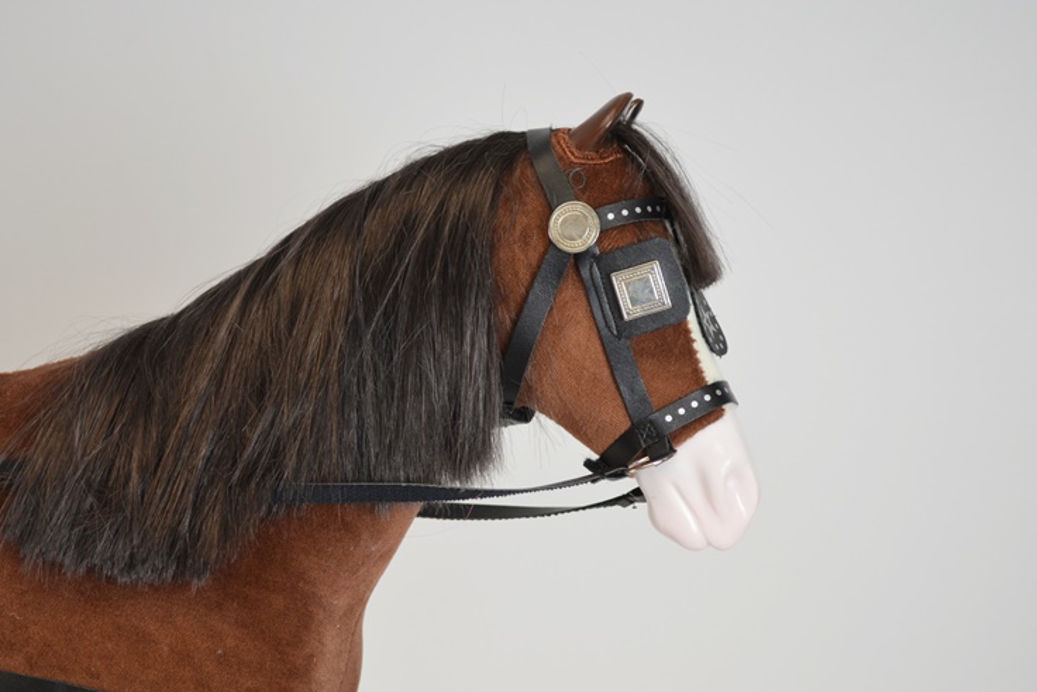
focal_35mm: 77
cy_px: 382
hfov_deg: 26.3
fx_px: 2218
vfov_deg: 17.7
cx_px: 421
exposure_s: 1/100
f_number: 5.3
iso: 400
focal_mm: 42
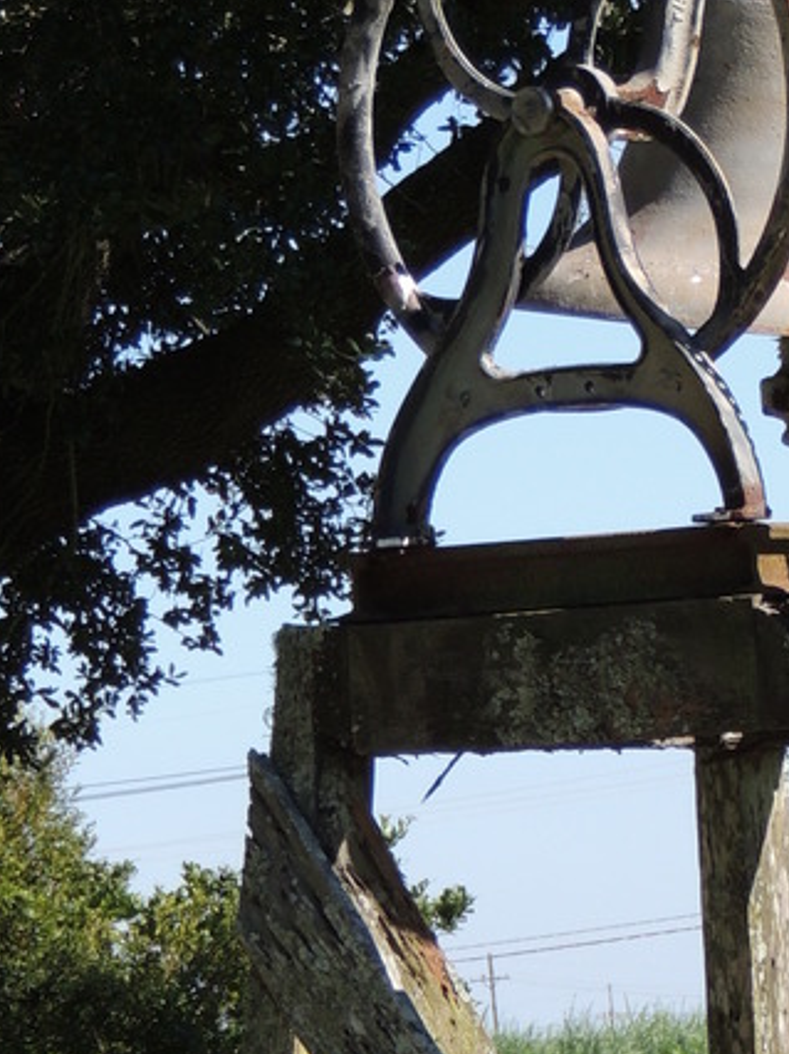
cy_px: 1210
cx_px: 754
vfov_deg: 4.9
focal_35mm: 406
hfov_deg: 3.7
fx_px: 12351
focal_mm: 24
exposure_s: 1/400
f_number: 4.3
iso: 100
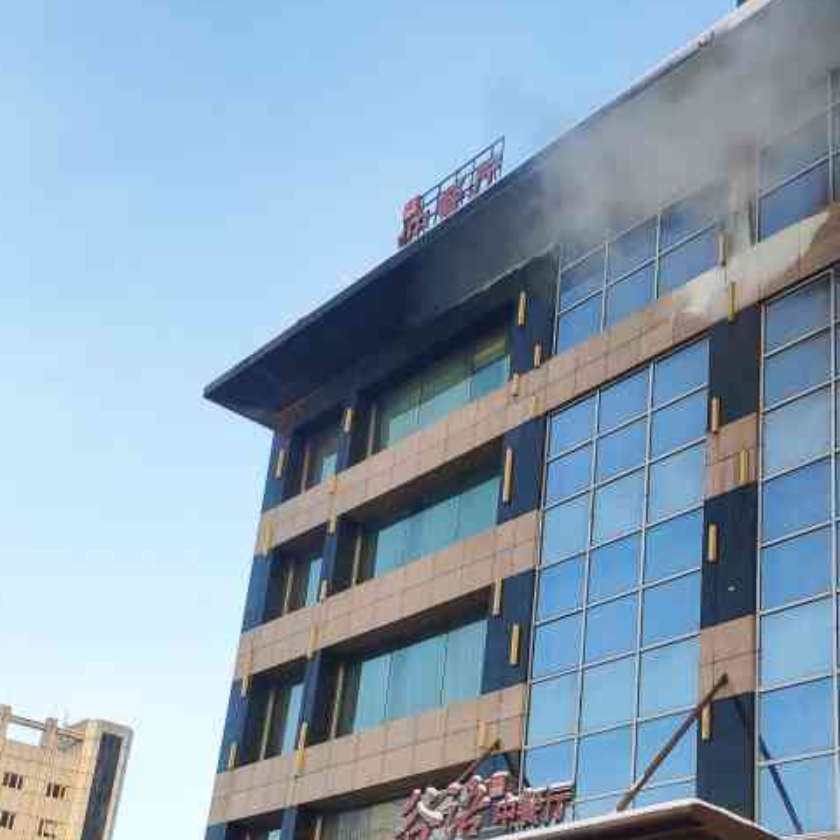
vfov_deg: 44.0
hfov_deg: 45.1
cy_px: 666
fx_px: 988
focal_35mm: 36
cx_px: 585
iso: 100
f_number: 1.8
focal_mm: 4.22
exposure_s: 1/303
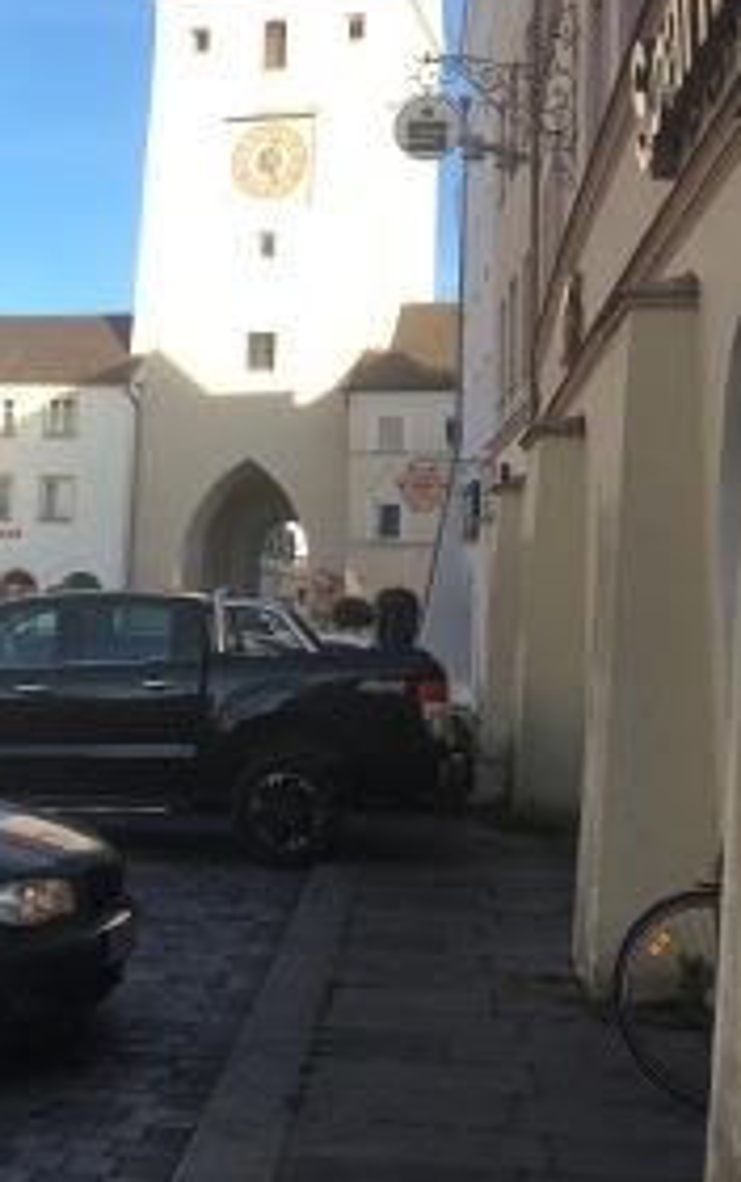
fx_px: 1581
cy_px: 282
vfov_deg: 39.8
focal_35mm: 49
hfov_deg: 25.8
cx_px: 131
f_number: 2.2
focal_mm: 4.15
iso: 25
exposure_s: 1/538
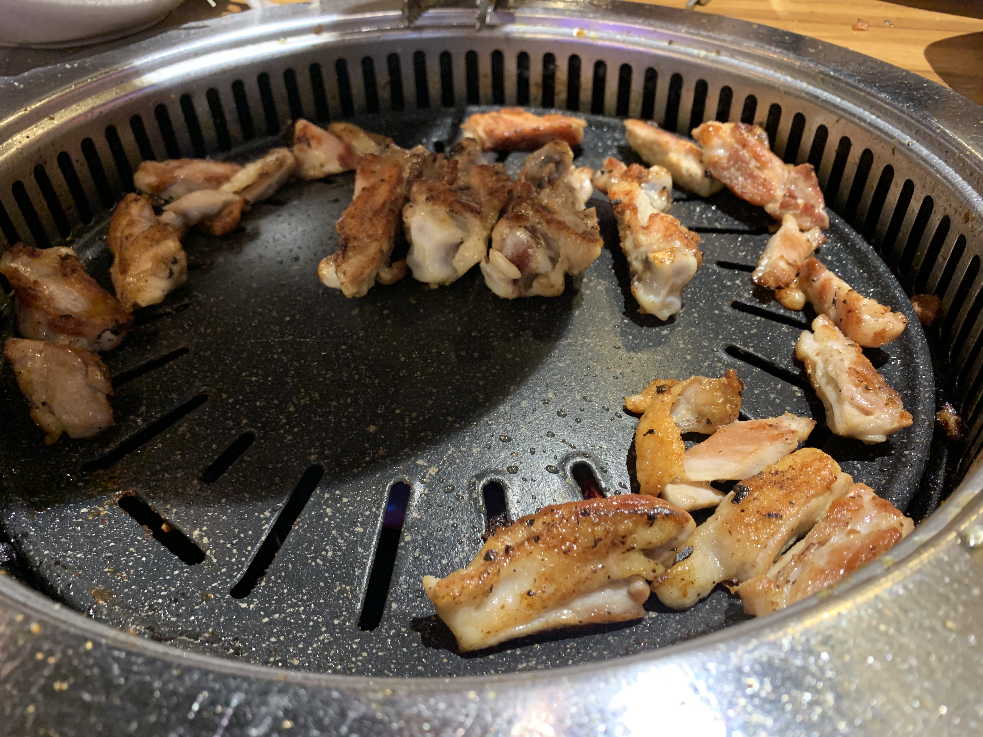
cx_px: 502
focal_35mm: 27
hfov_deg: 65.3
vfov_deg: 51.3
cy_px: 382
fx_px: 767
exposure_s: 1/40
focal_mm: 4.25
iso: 320
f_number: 1.8
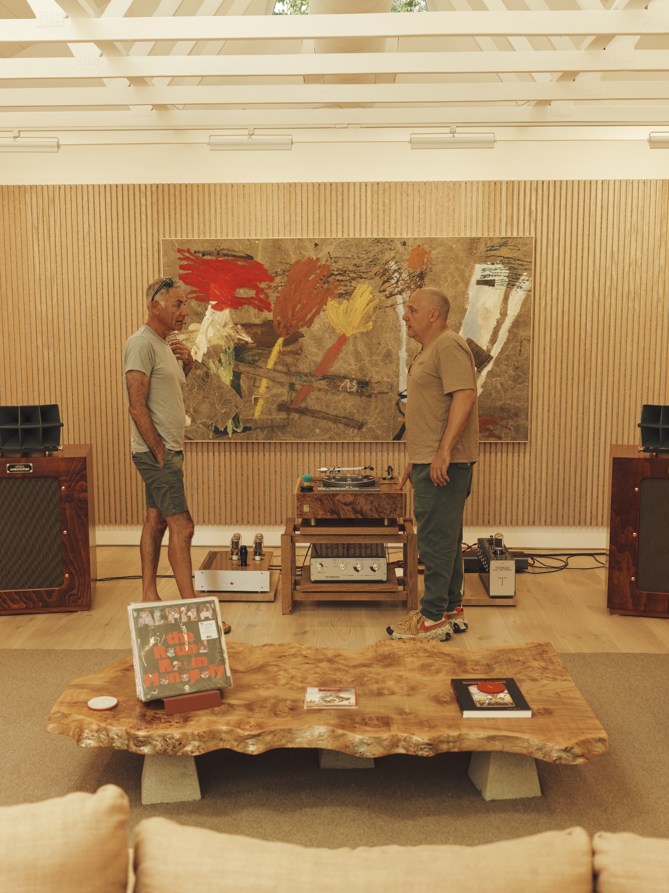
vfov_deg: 52.6
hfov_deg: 40.7
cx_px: 334
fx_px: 902
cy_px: 446
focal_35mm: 35
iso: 400
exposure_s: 1/80
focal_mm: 45
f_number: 4.8
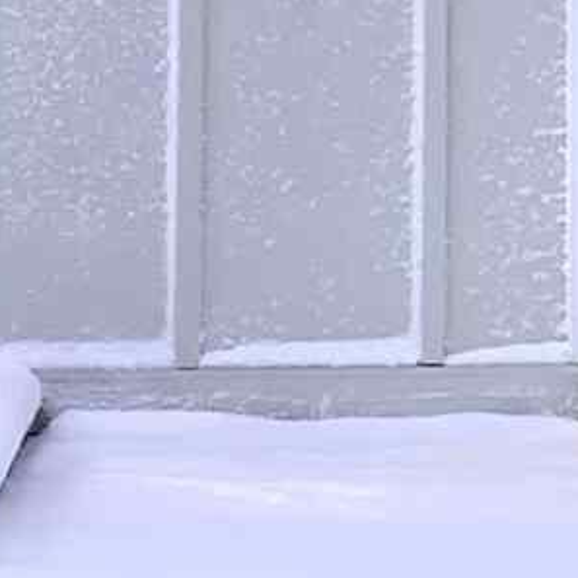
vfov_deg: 7.2
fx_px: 4496
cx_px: 666
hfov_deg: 7.3
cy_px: -442
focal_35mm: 238
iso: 80
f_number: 1.8
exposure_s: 1/60
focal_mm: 4.25
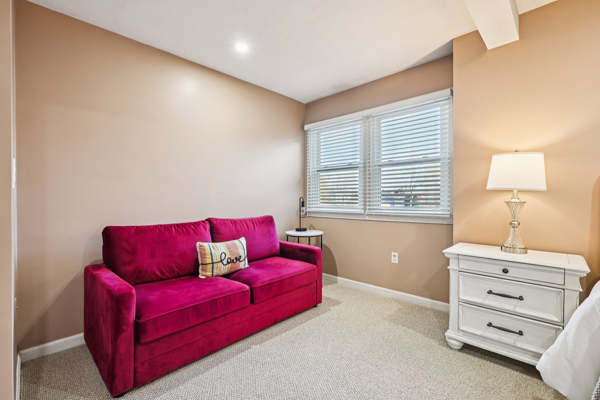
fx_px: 267
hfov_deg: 96.7
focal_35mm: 16
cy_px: 200
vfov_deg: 73.7
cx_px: 300
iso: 400
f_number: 8
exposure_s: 1/10
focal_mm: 16
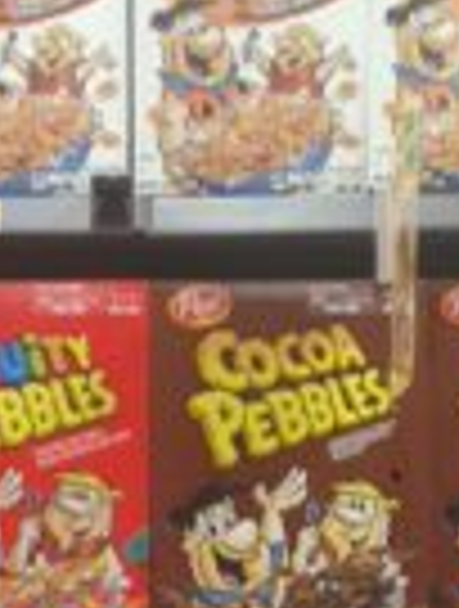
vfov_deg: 16.8
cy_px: 387
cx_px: 252
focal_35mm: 117
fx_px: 2059
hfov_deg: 12.7
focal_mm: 4.12
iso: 125
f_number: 2.4
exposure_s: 1/20
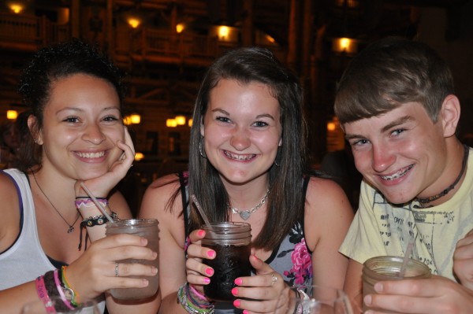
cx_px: 236
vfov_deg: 26.4
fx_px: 670
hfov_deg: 38.9
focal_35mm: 51
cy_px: 157
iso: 800
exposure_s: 1/60
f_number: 4.2
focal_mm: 34
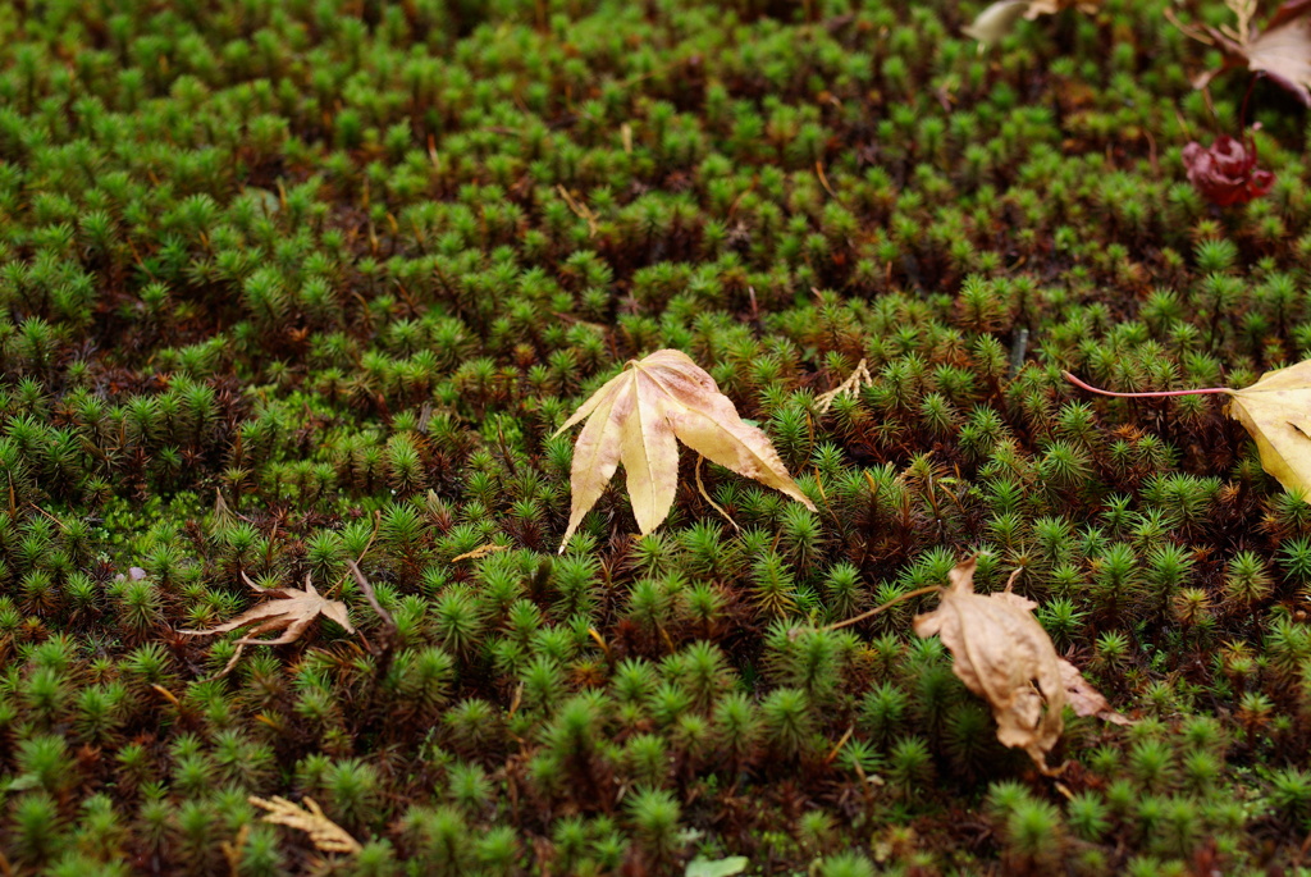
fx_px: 1914
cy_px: 438
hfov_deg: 37.8
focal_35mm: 52
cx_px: 656
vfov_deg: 25.8
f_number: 5.6
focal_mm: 35
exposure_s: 1/60
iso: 200
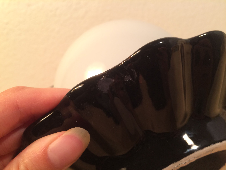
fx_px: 189
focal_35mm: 29
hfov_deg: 61.7
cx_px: 113
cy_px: 85
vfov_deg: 48.2
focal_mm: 4.15
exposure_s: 1/33
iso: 100
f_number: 2.2
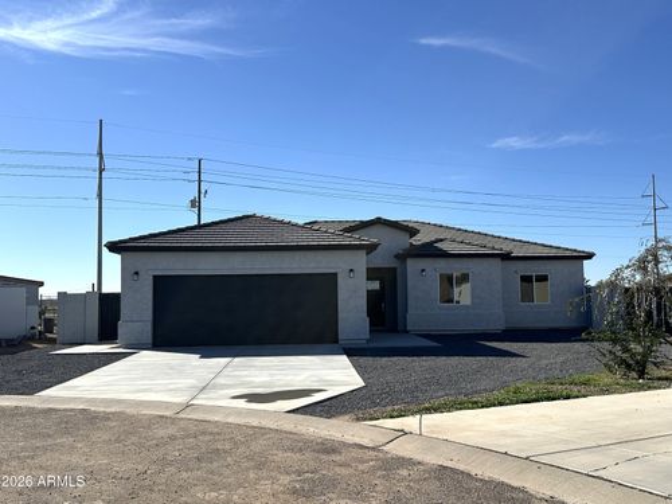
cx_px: 336
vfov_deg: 37.7
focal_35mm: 38
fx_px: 738
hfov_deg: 49.0
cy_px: 252
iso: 80
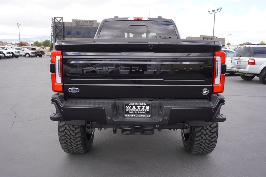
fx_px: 233
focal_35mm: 32
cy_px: 88
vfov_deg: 41.8
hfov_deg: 59.5
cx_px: 133
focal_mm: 21
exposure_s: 1/100
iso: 100
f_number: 5.6
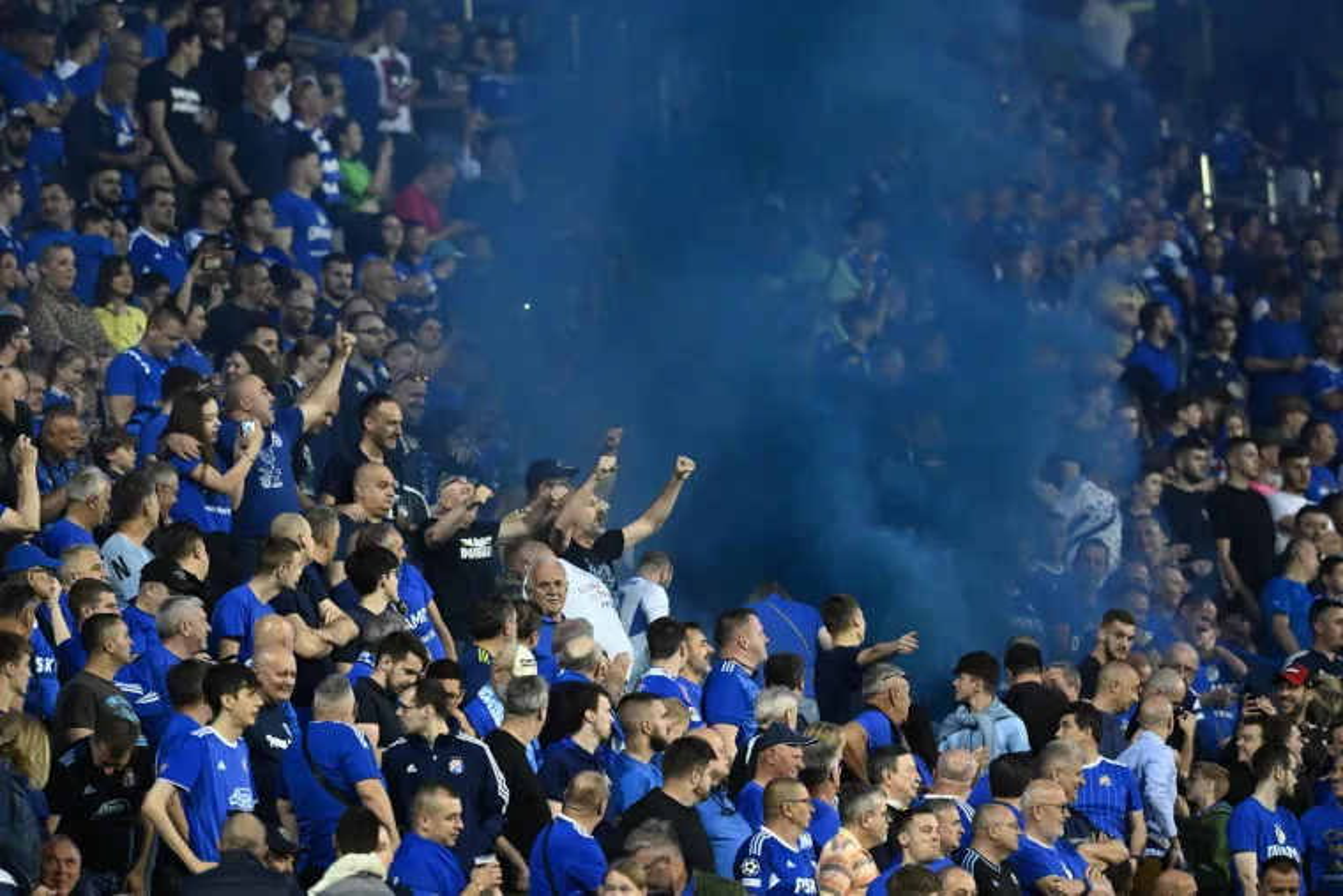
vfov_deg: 3.4
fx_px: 14924
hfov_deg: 5.2
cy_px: 448
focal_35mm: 400
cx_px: 672
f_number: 4
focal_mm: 400
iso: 4000
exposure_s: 1/250
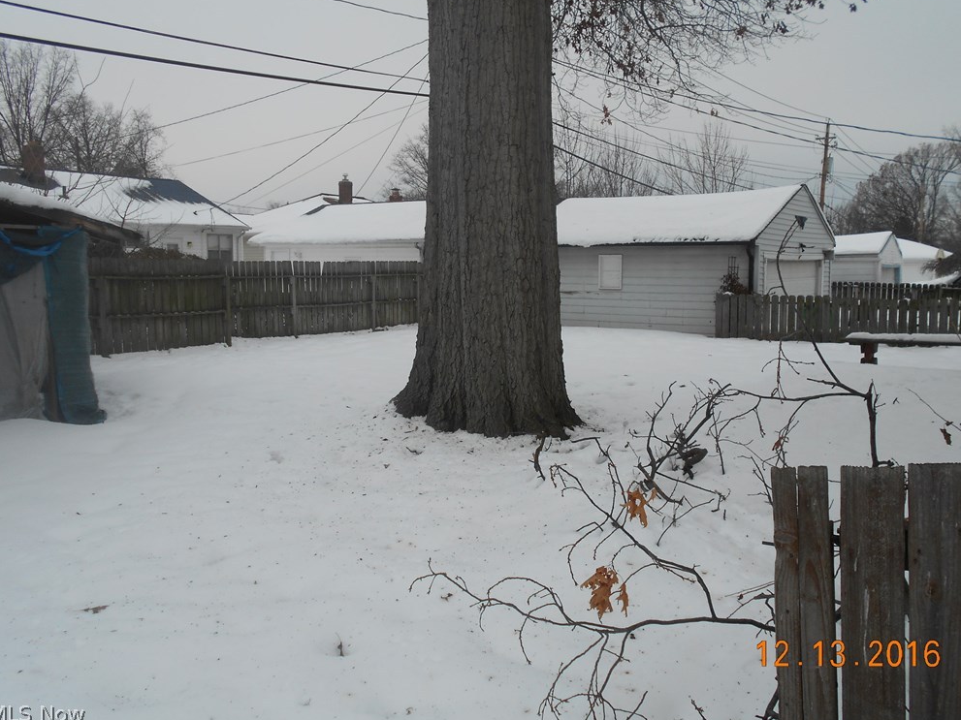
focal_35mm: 31
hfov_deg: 58.4
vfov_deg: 45.4
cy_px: 358
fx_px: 861
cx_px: 480
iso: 80
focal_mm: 5.1
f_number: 3.4
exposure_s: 1/500
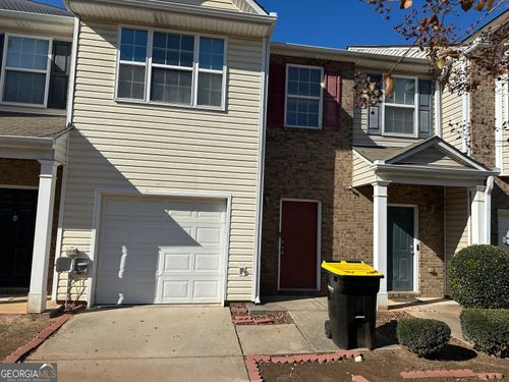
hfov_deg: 71.6
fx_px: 353
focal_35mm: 24
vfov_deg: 56.8
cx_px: 254
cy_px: 191
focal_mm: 6.86
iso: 80
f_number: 1.78
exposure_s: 1/7042
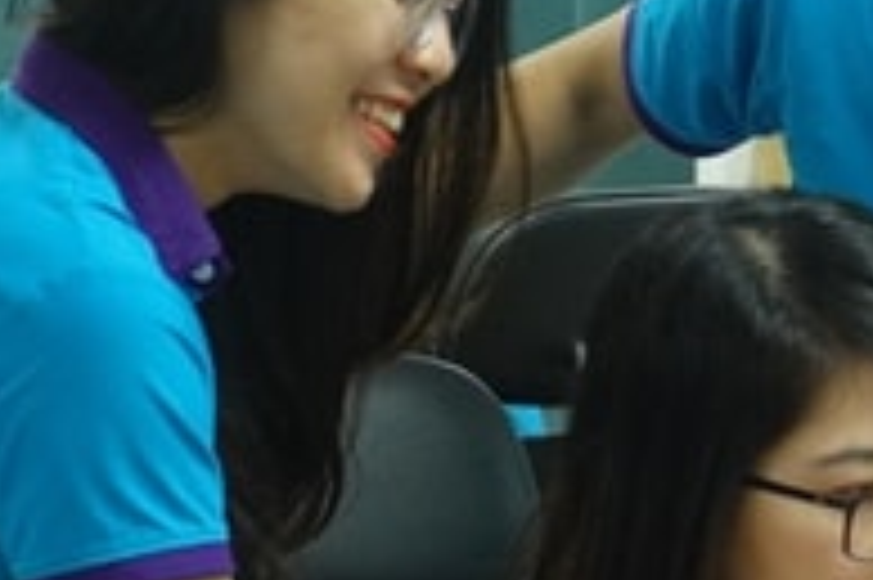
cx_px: 891
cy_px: 175
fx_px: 4758
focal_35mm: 196
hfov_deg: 10.4
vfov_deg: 7.0
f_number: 5.6
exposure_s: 1/80
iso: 1250
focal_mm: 47
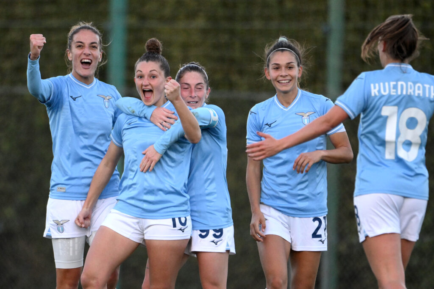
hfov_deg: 3.4
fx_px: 7234
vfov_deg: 2.3
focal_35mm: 600
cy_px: 144
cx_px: 217
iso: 2500
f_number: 4
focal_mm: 400
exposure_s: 1/1000
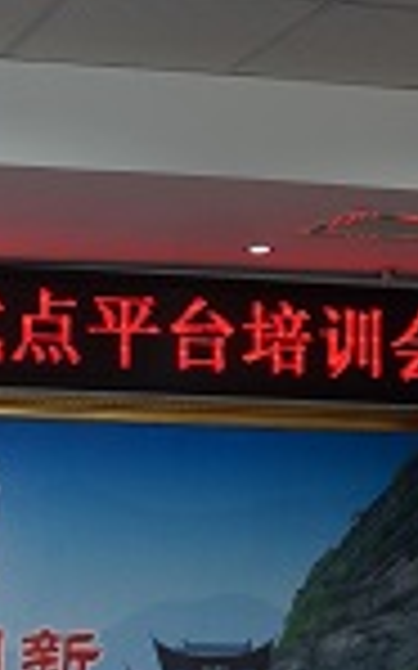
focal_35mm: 92
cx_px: -364
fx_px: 1679
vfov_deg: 22.2
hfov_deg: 12.7
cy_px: 549
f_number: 4
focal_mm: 18
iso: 500
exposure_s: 1/60
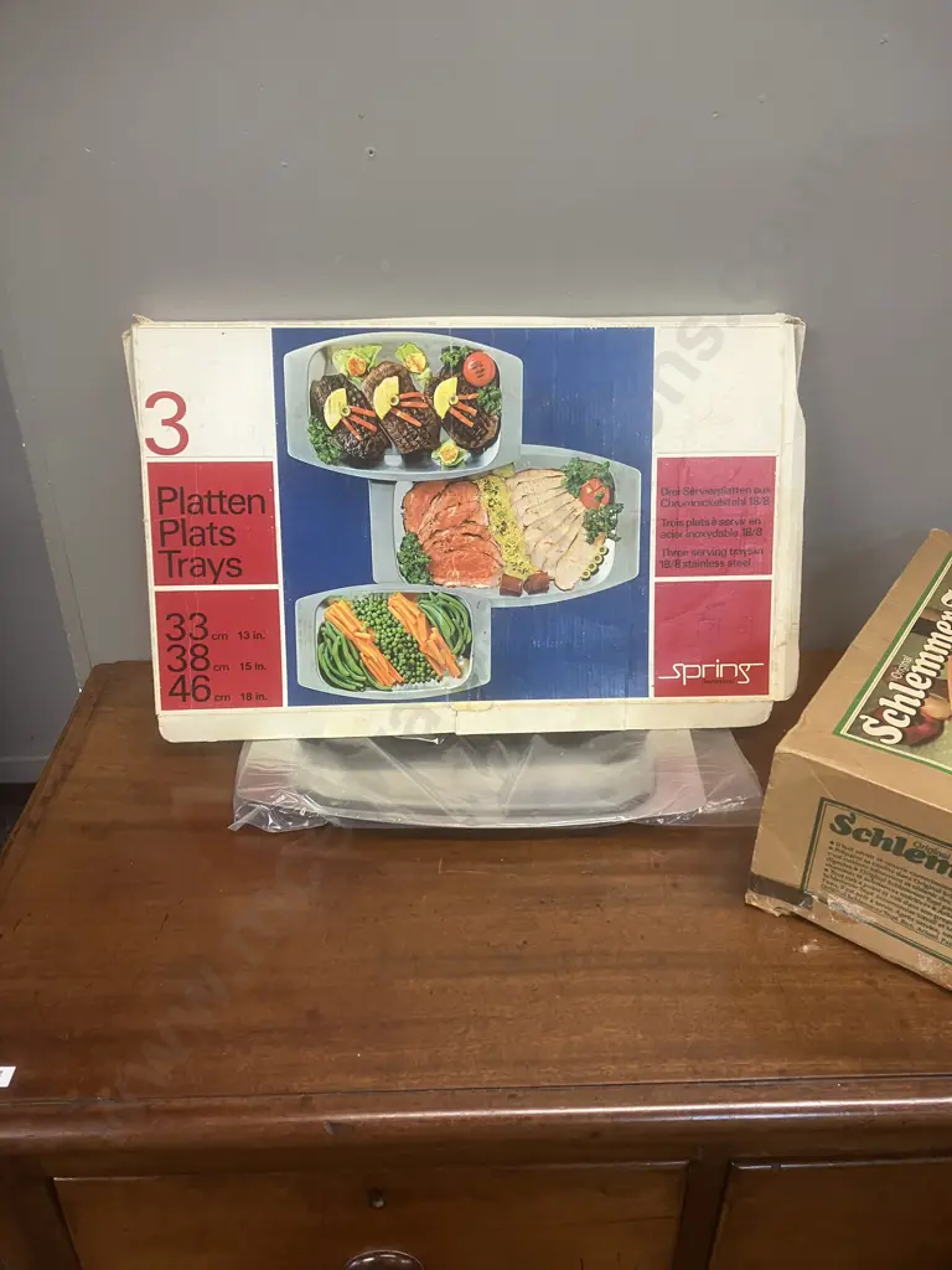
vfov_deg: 63.4
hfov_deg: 49.7
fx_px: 1027
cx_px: 476
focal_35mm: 28
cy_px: 635
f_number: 1.8
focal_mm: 3.99
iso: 125
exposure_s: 1/50
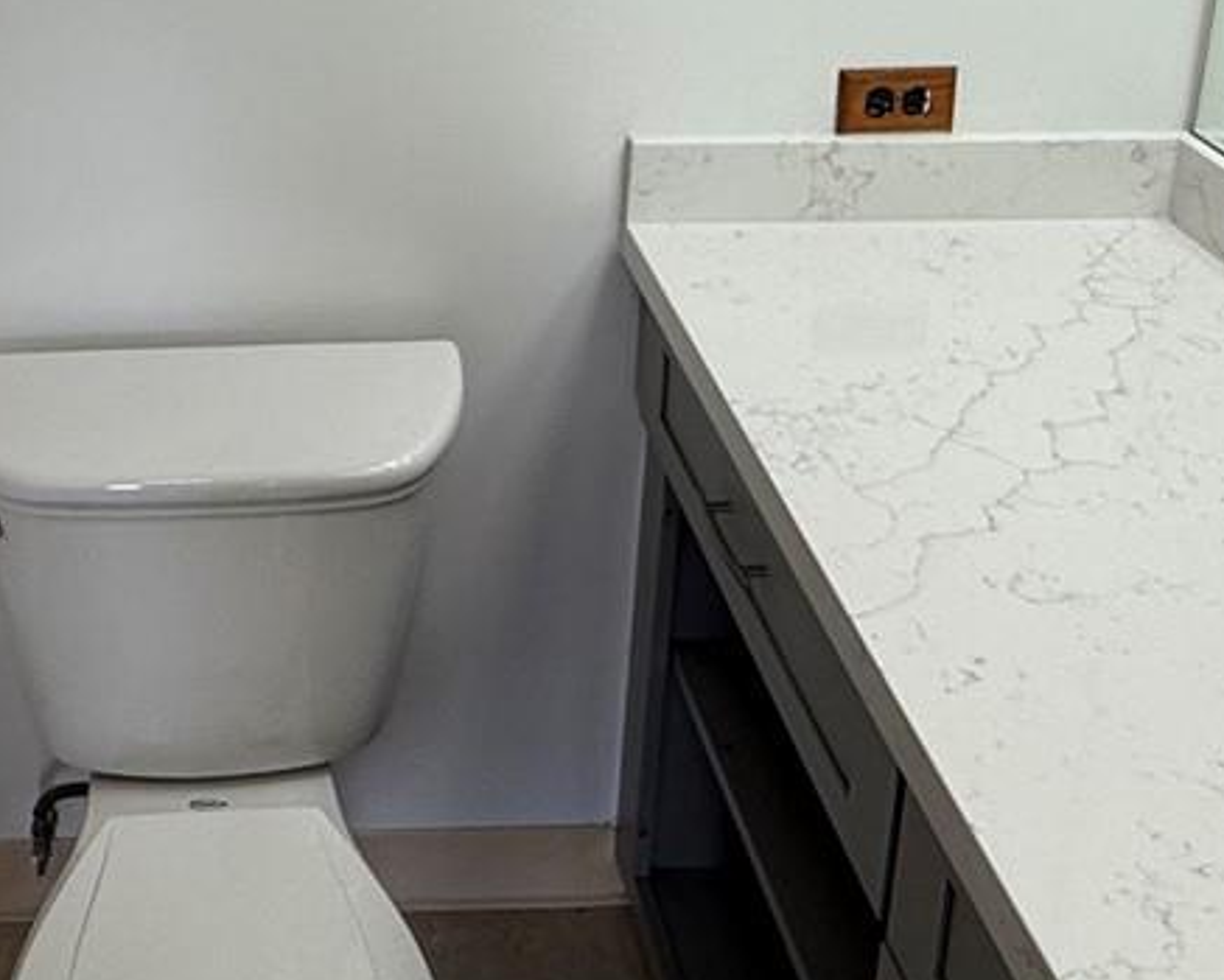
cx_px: 280
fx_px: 1812
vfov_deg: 28.5
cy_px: 6
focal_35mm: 50
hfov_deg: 36.3
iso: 50
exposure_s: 1/177
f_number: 2.2
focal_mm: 2.22
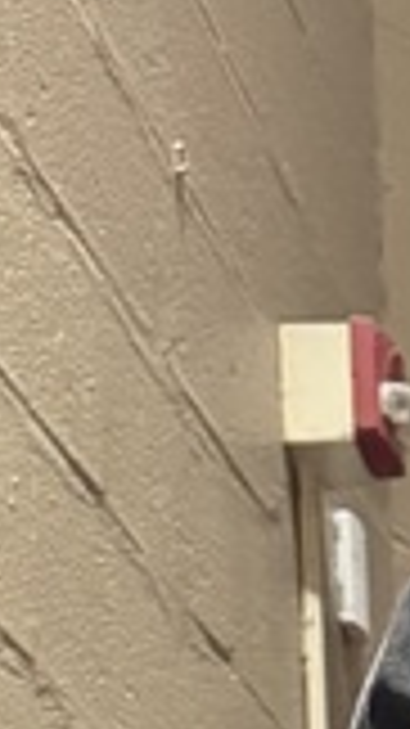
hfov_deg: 6.6
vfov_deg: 11.0
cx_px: 1271
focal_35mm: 165
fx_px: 3192
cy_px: 1746
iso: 800
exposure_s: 1/30
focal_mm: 6.76
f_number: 1.78
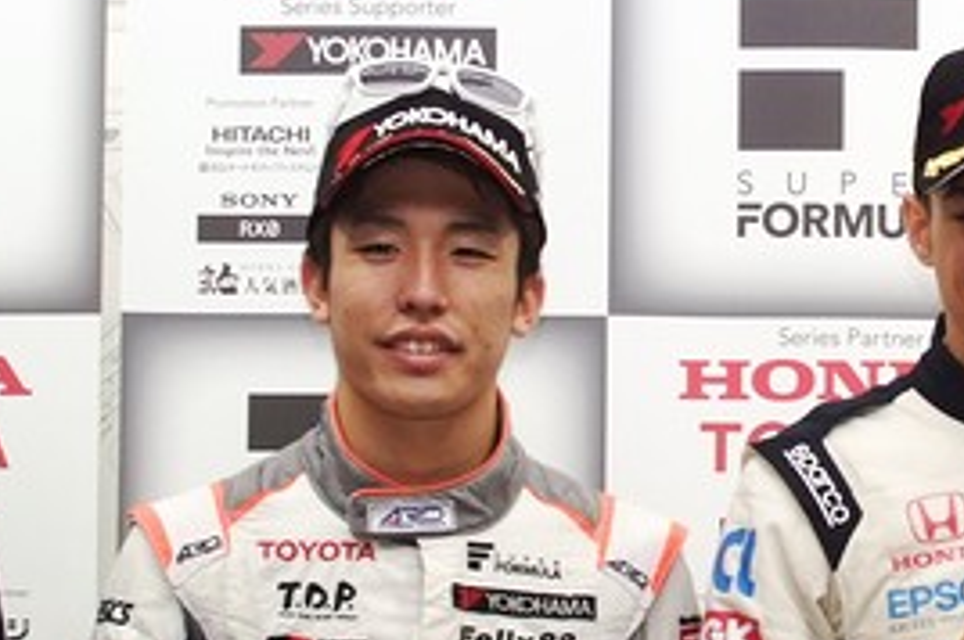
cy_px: 690
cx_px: 669
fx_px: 3022
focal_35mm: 113
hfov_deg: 18.1
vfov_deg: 11.9
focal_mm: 28
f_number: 5.6
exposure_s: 1/60
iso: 400
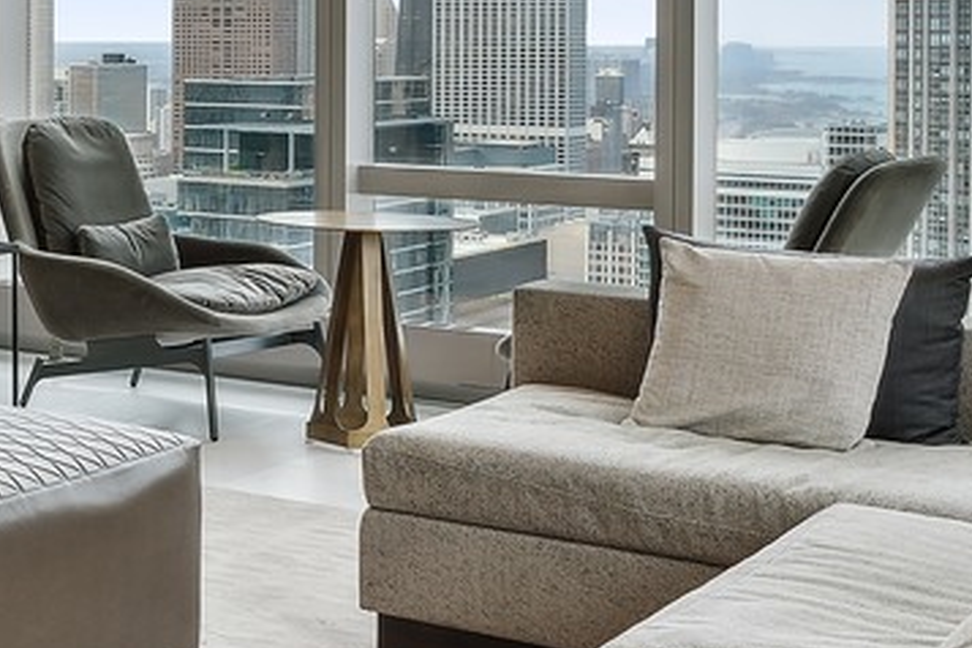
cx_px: -551
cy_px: 22
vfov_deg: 17.4
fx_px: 2079
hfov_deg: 21.4
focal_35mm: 77
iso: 320
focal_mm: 17
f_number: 8
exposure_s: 1/20
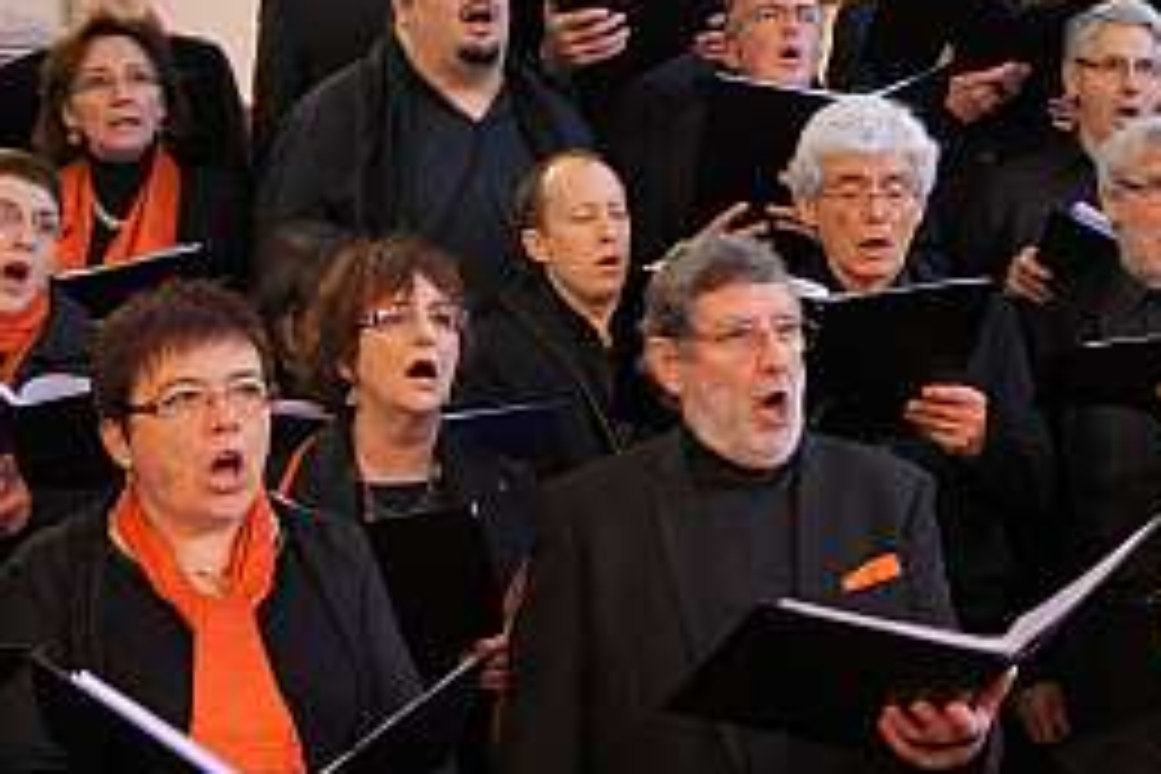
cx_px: 700
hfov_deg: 30.1
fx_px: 2155
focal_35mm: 67
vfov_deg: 20.3
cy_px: 299
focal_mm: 27
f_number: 4
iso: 1600
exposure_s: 1/13
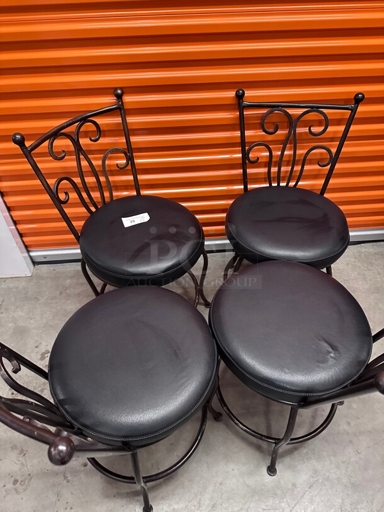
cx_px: 192
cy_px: 256
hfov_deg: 56.8
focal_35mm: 24
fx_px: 355
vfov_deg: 71.6
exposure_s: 1/60
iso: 500
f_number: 1.78
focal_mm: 6.86
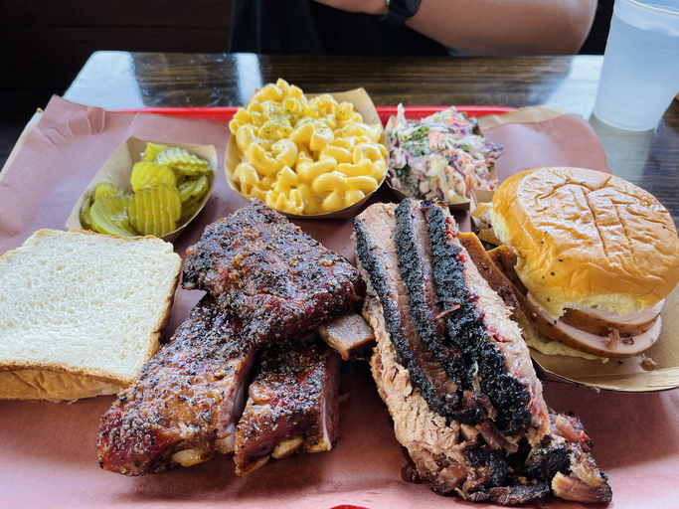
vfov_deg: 53.0
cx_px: 340
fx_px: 510
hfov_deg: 67.3
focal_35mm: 26
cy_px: 254
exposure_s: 1/121
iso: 64
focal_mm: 5.1
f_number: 1.6
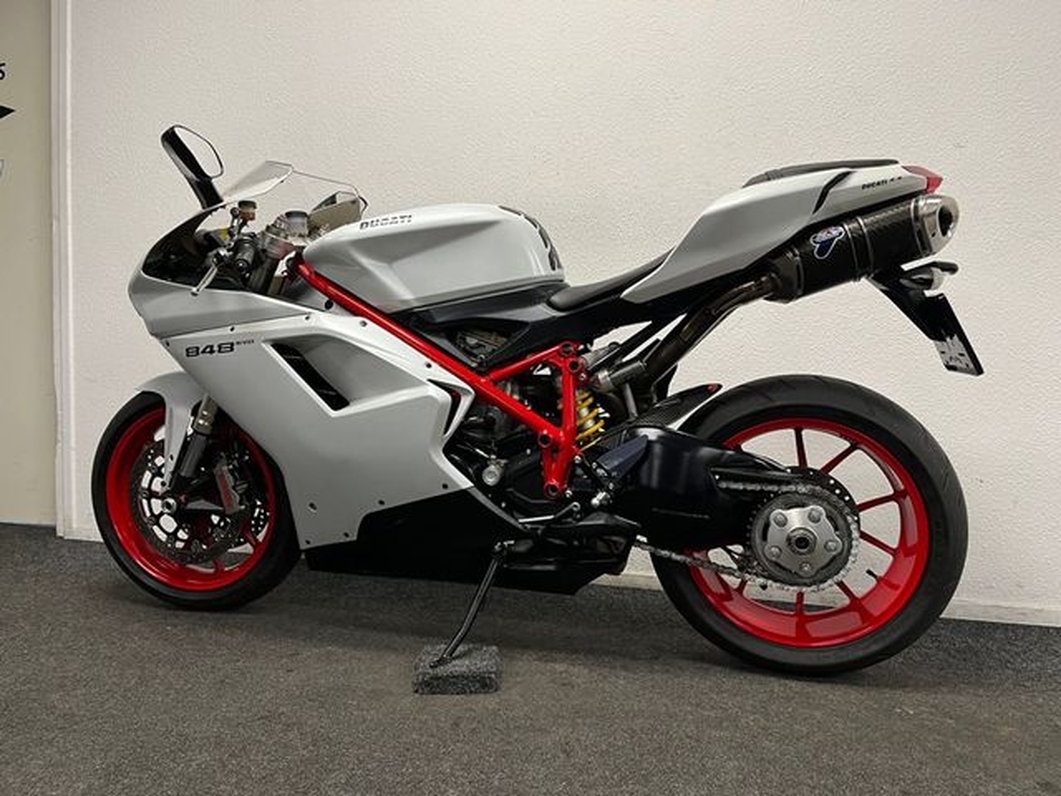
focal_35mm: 26
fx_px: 797
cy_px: 398
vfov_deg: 53.1
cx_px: 530
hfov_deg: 67.3
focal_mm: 5.1
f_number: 1.6
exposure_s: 1/50
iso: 80
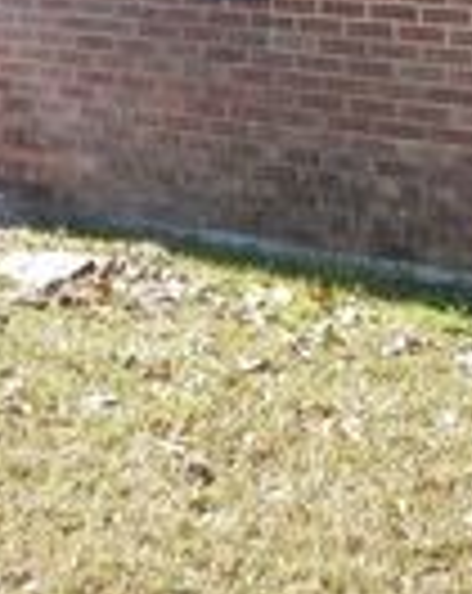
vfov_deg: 19.4
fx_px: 1560
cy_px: -236
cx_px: 301
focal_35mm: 89
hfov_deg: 17.2
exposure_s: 1/640
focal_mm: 4.3
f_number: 2.8
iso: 125
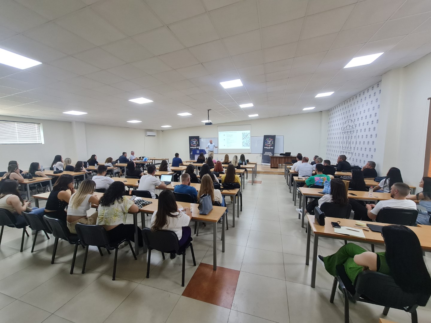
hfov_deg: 106.2
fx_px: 162
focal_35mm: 13
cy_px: 162
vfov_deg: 89.9
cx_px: 216
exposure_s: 1/60
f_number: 2.2
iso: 320
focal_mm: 2.2
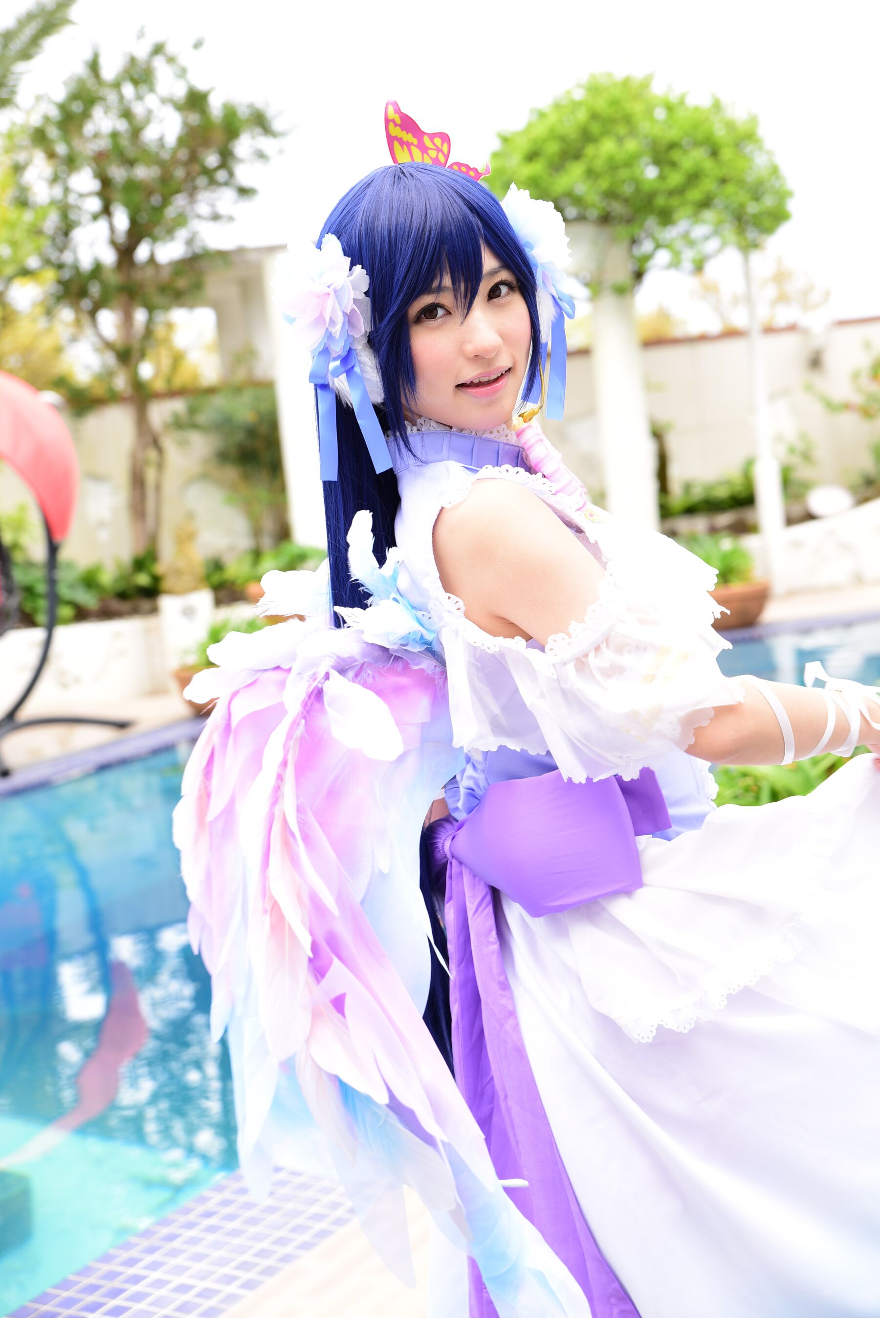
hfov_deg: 24.2
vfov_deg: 35.6
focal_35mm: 56
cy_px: 659
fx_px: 2051
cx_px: 440
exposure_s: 1/125
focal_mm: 56
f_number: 5
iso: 250
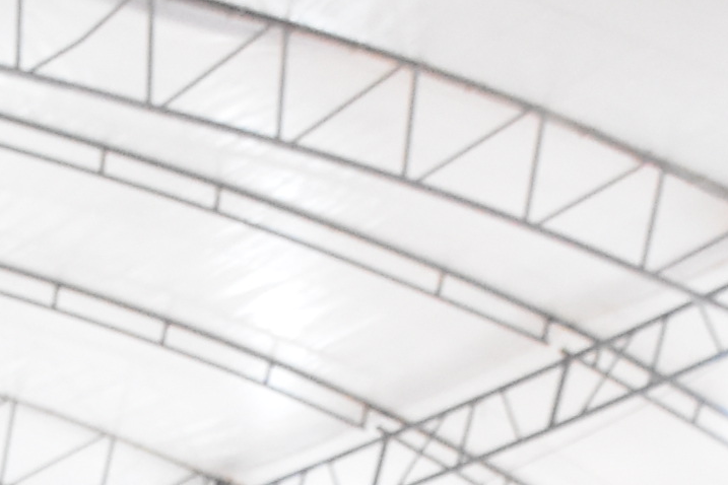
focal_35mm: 207
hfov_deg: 9.9
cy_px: 1349
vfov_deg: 6.2
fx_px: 4186
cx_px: 180
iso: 3200
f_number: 3.5
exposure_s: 1/125
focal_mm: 22
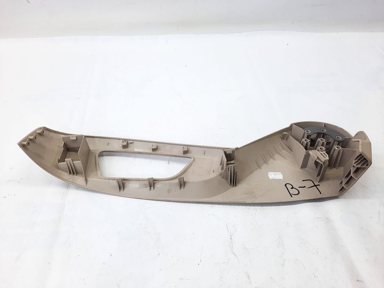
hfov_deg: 69.4
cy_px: 144
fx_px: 277
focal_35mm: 25
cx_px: 192
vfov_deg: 54.9
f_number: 2
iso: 64
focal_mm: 4.6
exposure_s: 1/50
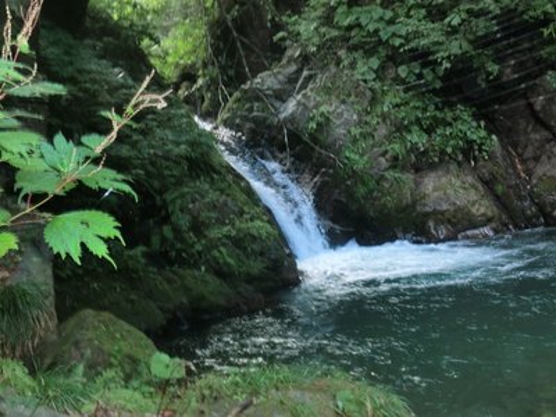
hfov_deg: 42.9
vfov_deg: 32.9
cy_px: 208
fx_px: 707
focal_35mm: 44
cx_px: 278
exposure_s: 1/50
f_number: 3.4
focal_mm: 7.9
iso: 400
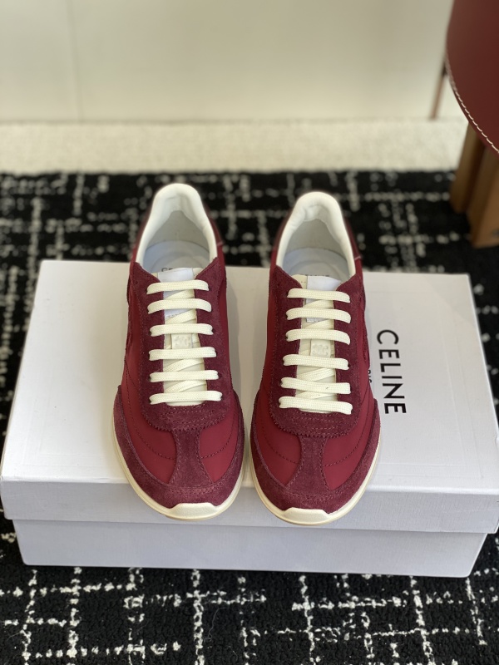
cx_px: 250
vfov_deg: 36.8
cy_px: 332
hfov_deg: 28.0
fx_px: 999
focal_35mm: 52
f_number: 2
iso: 25
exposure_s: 1/122
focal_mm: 6
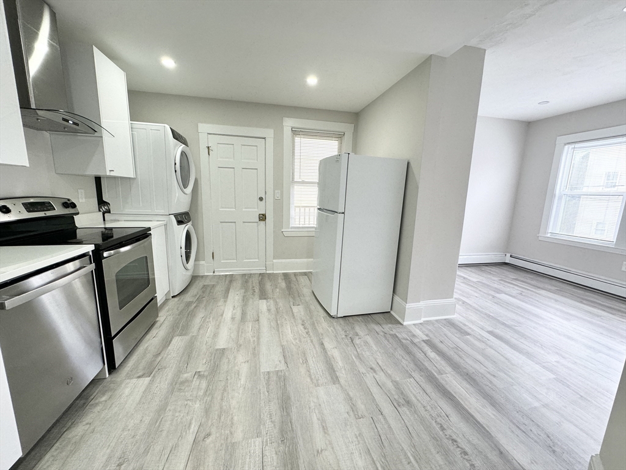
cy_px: 235
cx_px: 313
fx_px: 253
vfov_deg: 85.7
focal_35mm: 14
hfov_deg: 102.1
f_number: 2.2
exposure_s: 1/120
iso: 160
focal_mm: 2.22
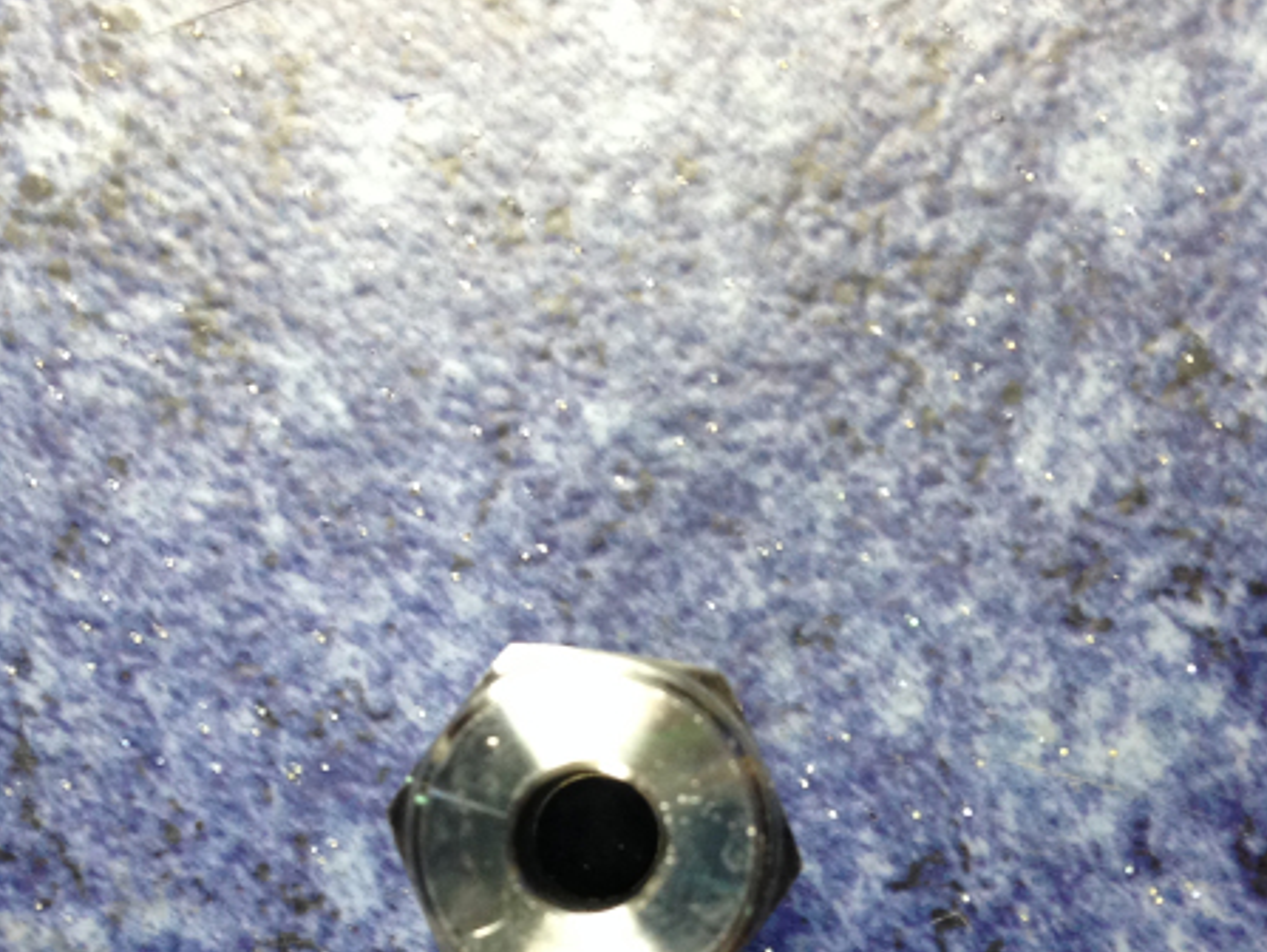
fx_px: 2161
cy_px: 836
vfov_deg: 24.2
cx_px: 493
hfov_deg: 32.6
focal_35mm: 59
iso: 125
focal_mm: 4.12
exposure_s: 1/20
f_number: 2.4
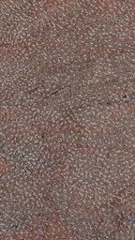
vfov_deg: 13.2
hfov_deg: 7.8
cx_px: 10
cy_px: -106
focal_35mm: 155
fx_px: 986
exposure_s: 1/1180
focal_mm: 4.32
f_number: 2.4
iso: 50
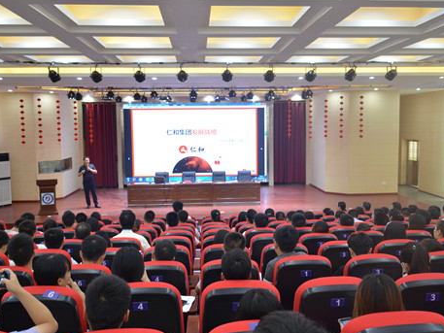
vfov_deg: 41.8
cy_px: 167
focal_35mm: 34
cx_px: 225
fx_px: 436
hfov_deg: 53.9
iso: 800
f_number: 3.8
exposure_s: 1/60
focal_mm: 18
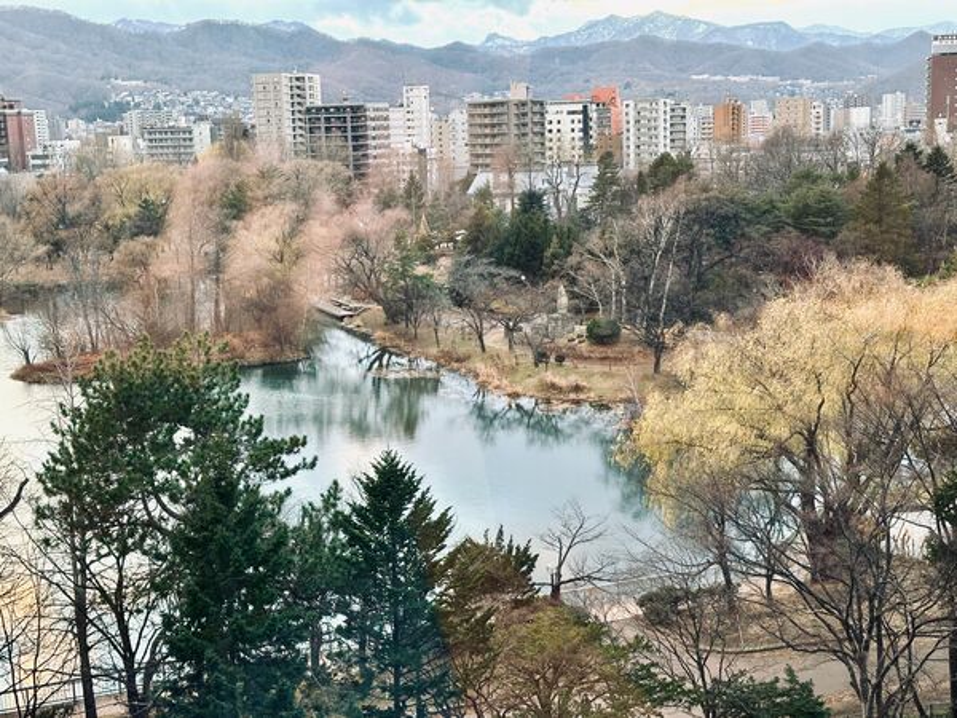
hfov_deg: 39.7
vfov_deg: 30.3
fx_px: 1327
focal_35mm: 48
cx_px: 478
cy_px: 359
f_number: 1.78
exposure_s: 1/60
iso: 100
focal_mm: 6.86
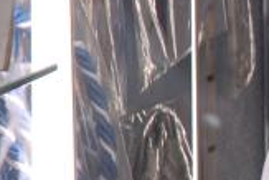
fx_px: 5205
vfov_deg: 2.0
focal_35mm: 696
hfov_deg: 2.9
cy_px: 153
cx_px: 639
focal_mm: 70
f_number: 4.5
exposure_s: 1/60
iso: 160
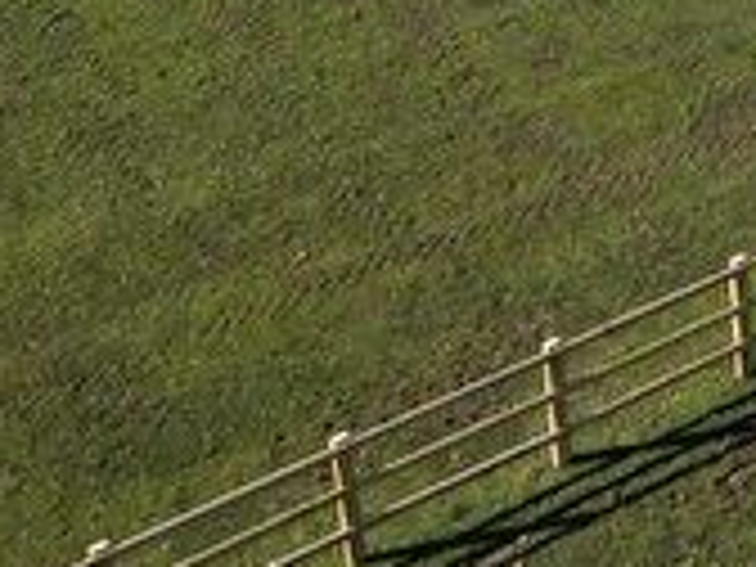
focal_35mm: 100
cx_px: 1170
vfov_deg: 13.6
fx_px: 2184
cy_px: -371
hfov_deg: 17.4
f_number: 1.7
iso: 130
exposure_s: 1/2500
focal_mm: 6.72
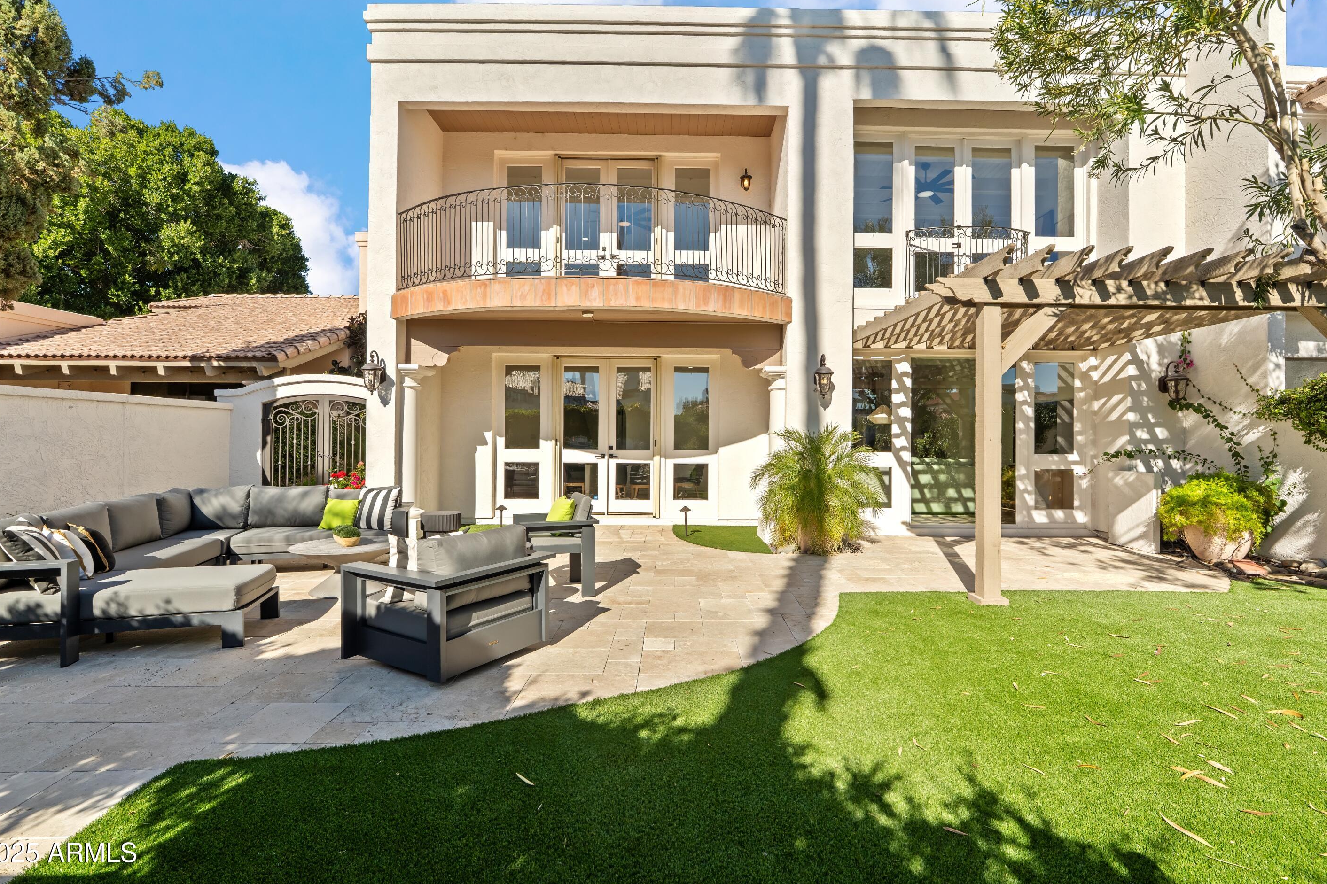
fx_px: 627
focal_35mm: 17
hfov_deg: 93.3
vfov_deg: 70.4
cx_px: 684
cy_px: 426
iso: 800
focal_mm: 16
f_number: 8
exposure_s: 1/1000
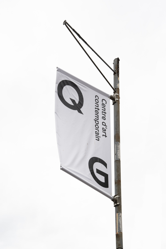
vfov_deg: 35.1
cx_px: 83
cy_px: 124
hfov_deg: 23.8
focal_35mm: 57
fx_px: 394
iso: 100
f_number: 5.6
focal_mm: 38
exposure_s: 1/250
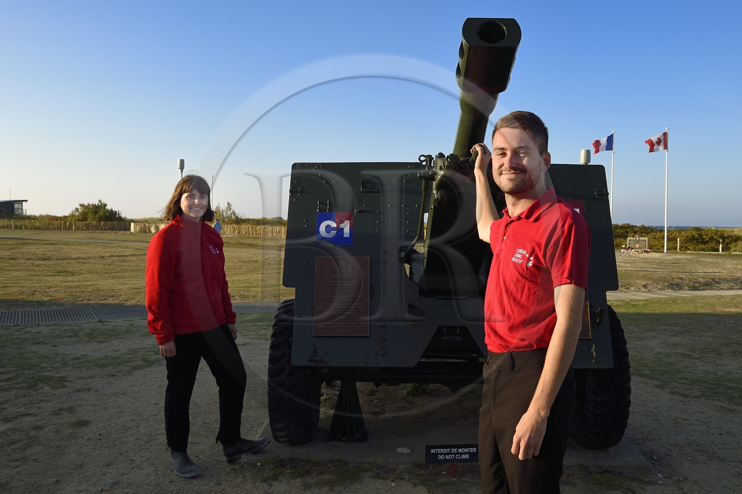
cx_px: 371
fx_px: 618
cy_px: 247
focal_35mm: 30
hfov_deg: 61.9
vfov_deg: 43.6
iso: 200
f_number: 13
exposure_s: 1/160
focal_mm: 30
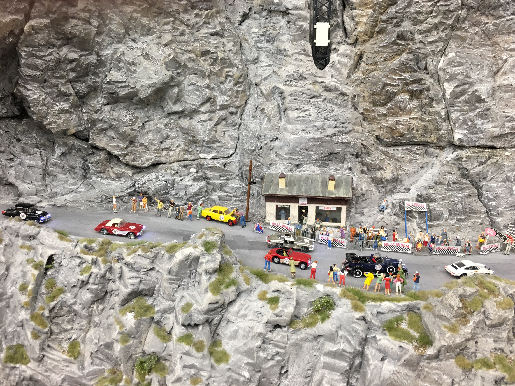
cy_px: 188
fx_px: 446
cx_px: 258
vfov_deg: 46.8
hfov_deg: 60.0
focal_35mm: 30
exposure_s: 1/17
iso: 32
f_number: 2.2
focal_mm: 4.15
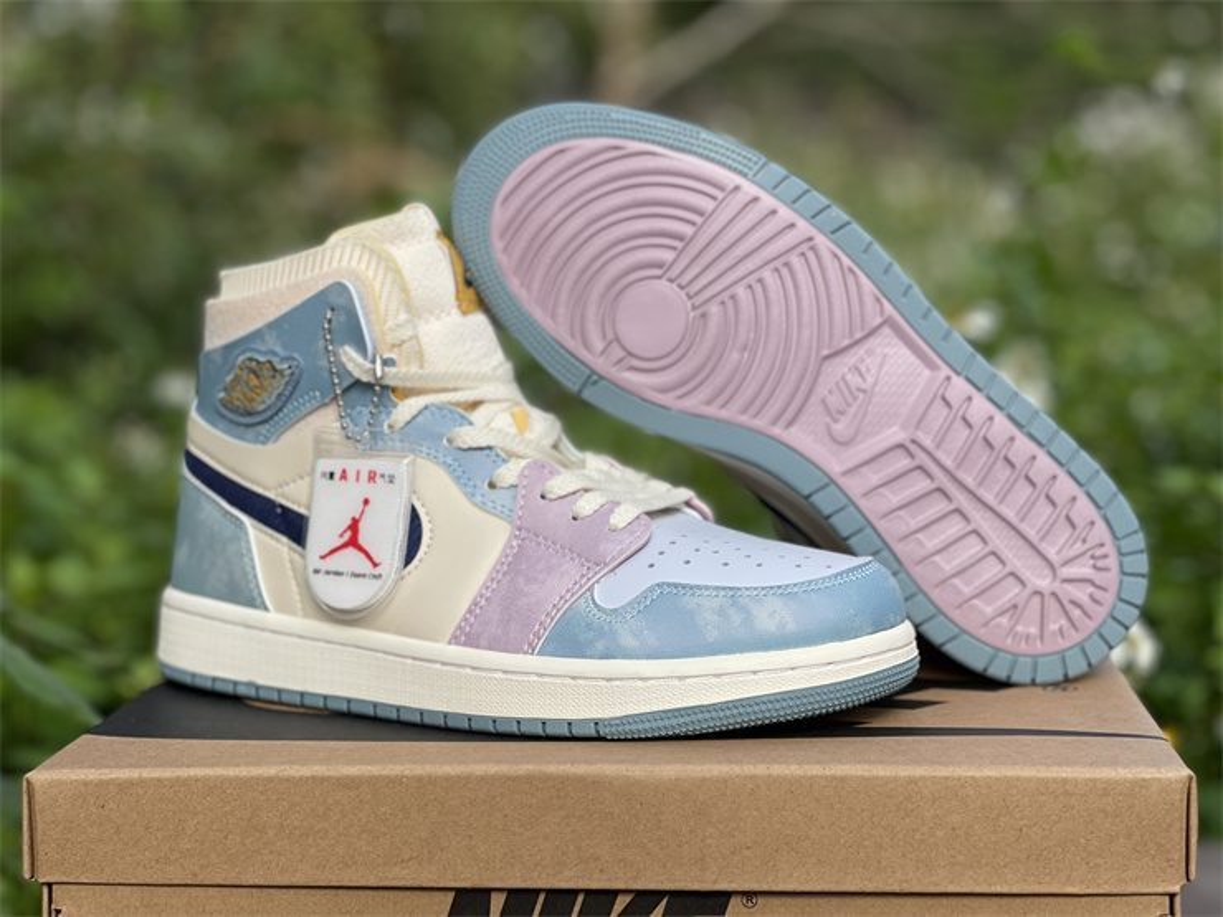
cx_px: 612
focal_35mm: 64
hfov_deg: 30.3
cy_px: 458
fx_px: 2261
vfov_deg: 22.9
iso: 32
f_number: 2.2
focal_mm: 7.5
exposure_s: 1/809
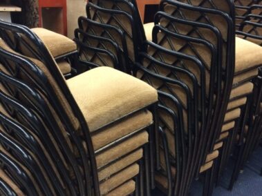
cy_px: 98
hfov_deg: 60.0
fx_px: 227
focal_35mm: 30
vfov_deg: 46.8
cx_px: 131
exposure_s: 1/30
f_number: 2.2
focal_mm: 4.12
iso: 125
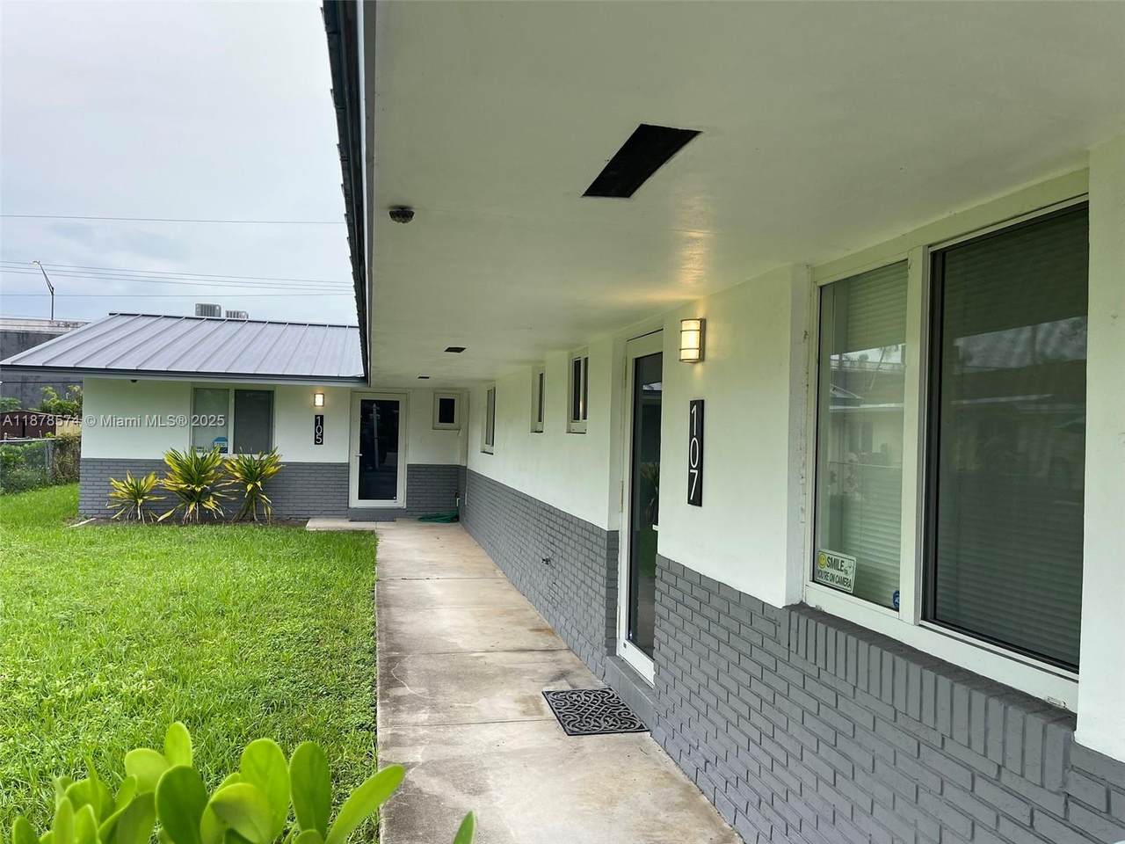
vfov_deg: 54.9
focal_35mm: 25
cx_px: 562
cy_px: 422
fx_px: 812
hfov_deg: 69.4
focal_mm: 5.1
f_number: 1.6
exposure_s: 1/1048
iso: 32
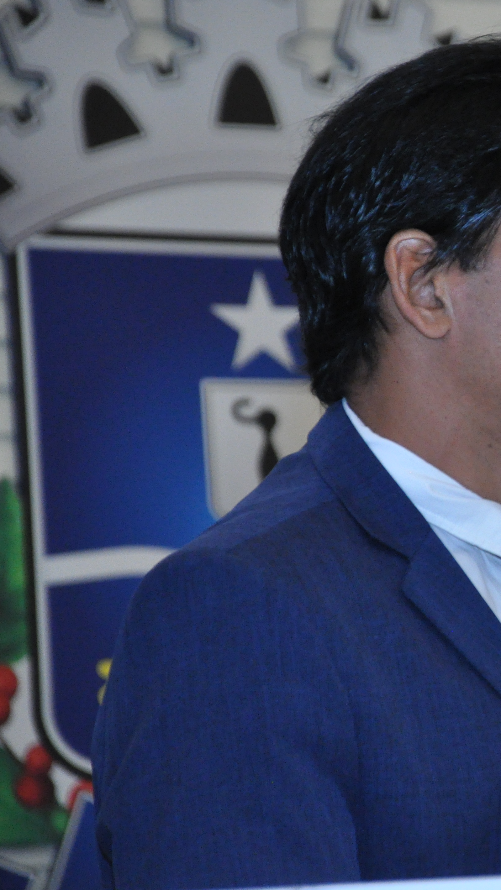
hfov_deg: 4.9
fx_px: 5874
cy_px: 444
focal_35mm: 249
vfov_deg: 8.7
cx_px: 666
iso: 2000
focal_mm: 105
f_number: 5.6
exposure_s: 1/125
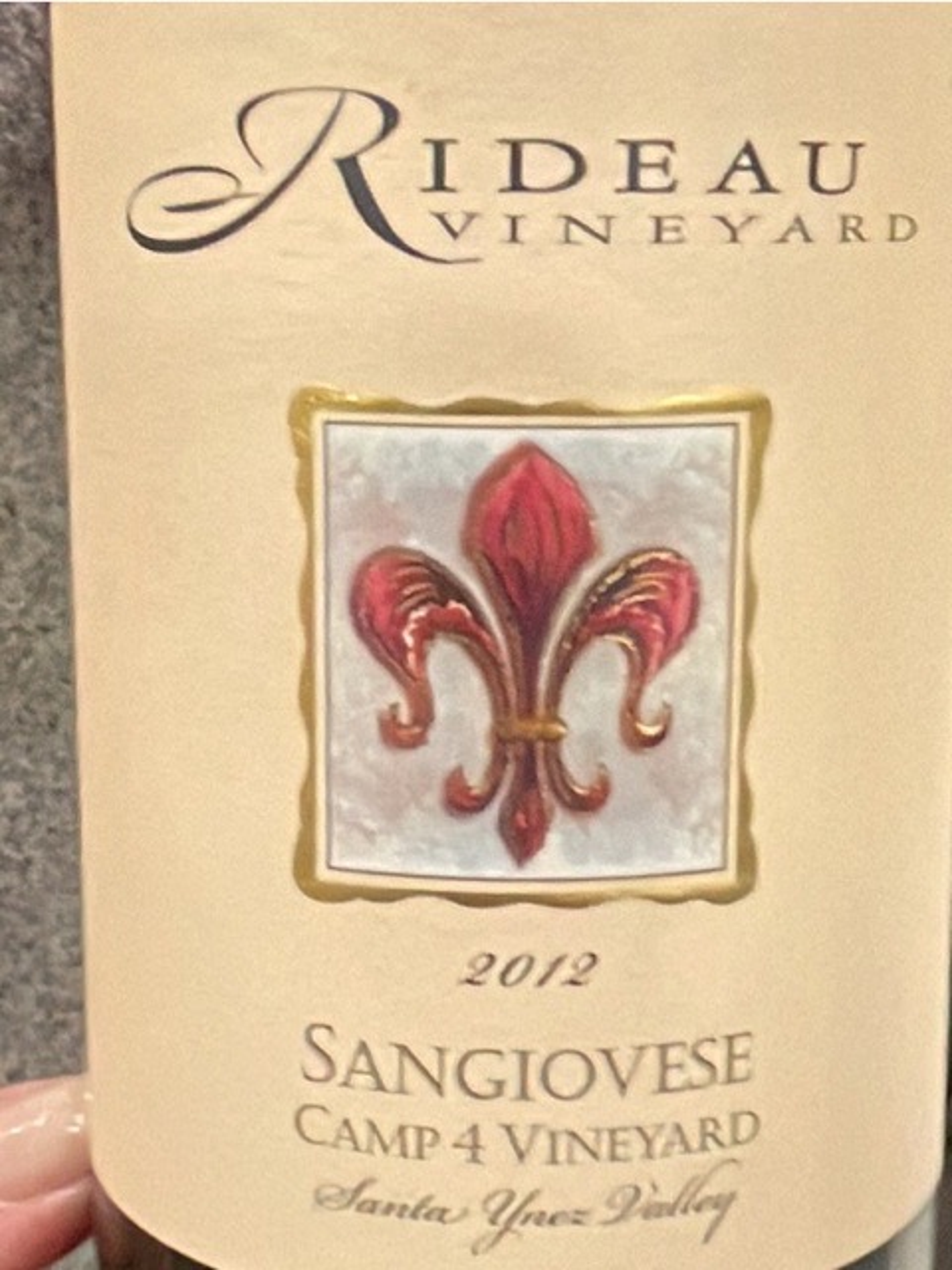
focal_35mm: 30
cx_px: 476
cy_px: 635
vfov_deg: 60.0
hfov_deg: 46.8
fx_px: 1100
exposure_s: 1/60
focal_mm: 1.54
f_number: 2.4
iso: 320
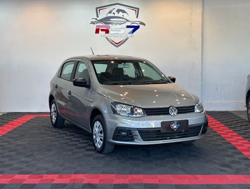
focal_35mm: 52
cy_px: 94
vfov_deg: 28.1
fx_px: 376
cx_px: 125
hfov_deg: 36.8
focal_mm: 5.96
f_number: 1.6
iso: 25
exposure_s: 1/120
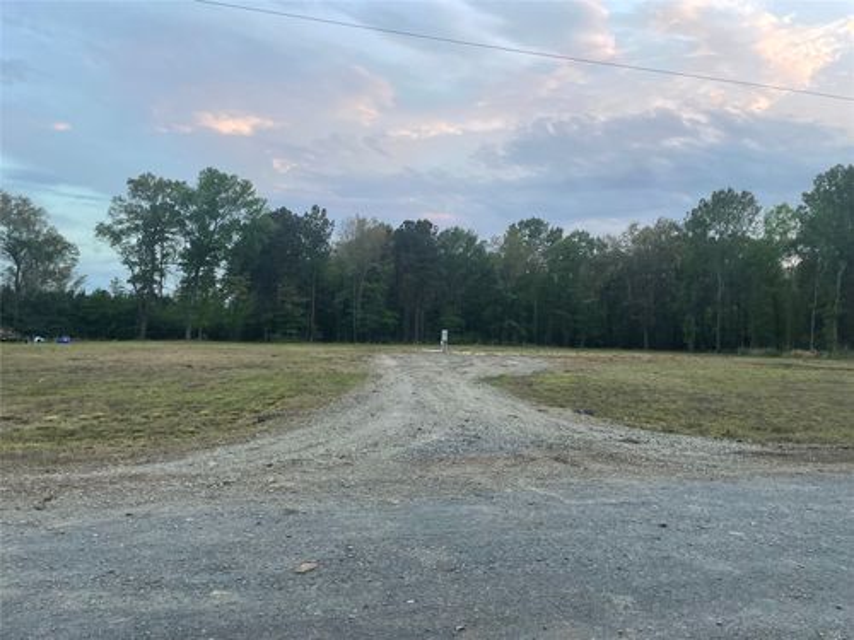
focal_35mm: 26
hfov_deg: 67.3
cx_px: 427
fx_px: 641
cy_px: 320
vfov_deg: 53.1
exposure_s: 1/121
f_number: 1.6
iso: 125
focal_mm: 4.2
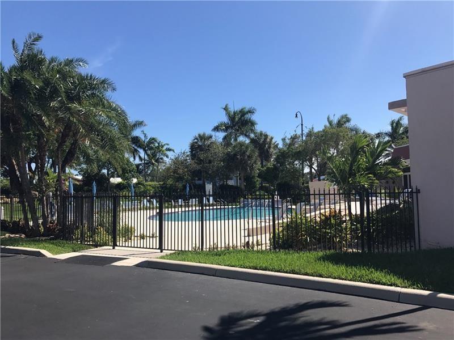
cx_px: 227
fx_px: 367
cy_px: 170
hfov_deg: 63.4
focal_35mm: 28
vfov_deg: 49.7
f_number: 1.8
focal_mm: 3.99
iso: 20
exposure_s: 1/2227
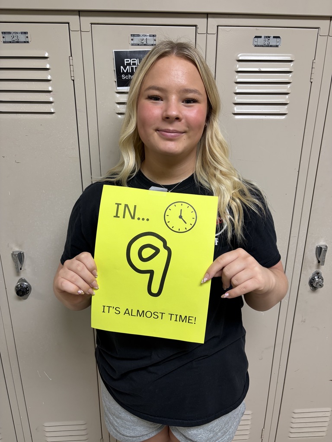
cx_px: 166
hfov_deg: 53.1
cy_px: 221
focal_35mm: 26
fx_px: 332
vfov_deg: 67.3
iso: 64
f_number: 1.6
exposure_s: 1/60
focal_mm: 5.96
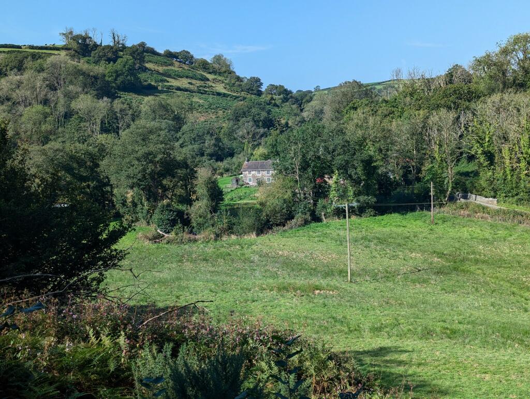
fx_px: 736
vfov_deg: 30.3
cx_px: 265
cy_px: 200
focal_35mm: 48
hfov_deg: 39.6
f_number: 1.85
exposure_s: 1/1490
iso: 47
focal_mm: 6.81
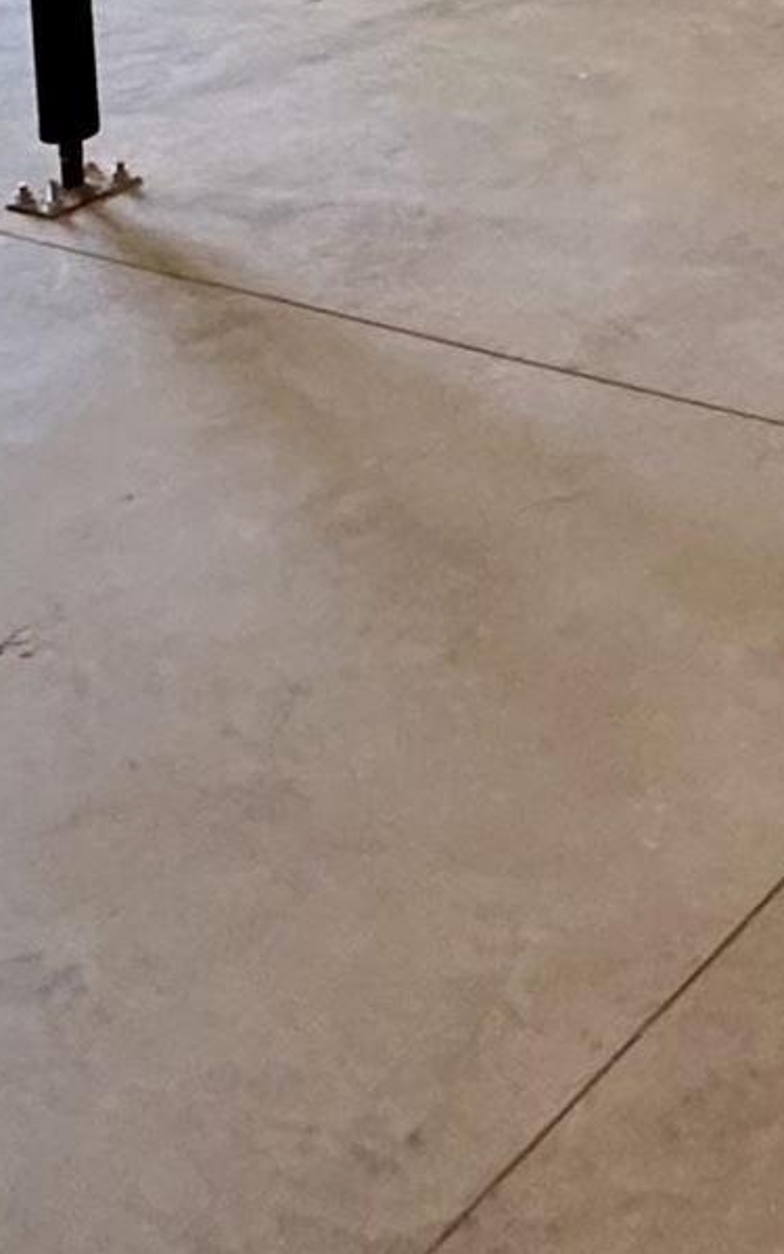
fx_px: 2598
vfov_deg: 22.4
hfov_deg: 16.3
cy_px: -614
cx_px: 1012
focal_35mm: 76
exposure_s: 1/60
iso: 200
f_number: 2.2
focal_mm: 2.22
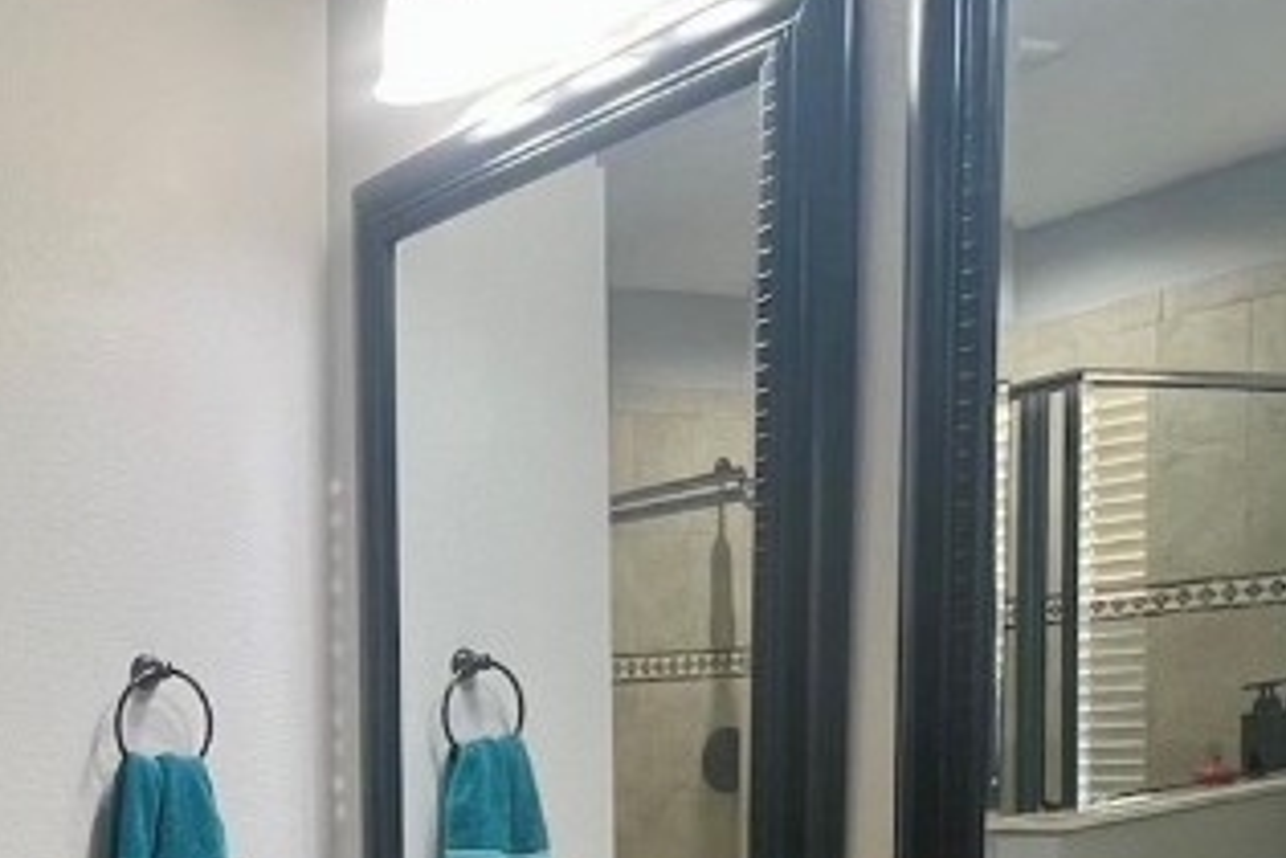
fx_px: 1572
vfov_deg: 27.4
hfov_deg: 40.6
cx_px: 94
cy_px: 985
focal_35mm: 44
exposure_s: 1/60
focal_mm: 1.57
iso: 160
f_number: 1.8
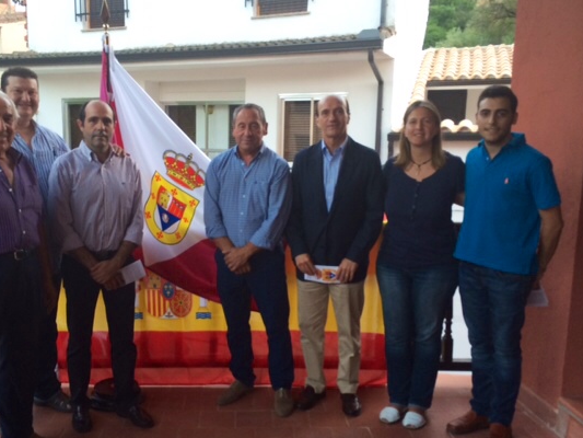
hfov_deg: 51.1
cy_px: 237
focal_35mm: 36
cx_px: 240
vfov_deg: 39.6
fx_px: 606
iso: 80
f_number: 2.2
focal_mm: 4.12
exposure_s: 1/30
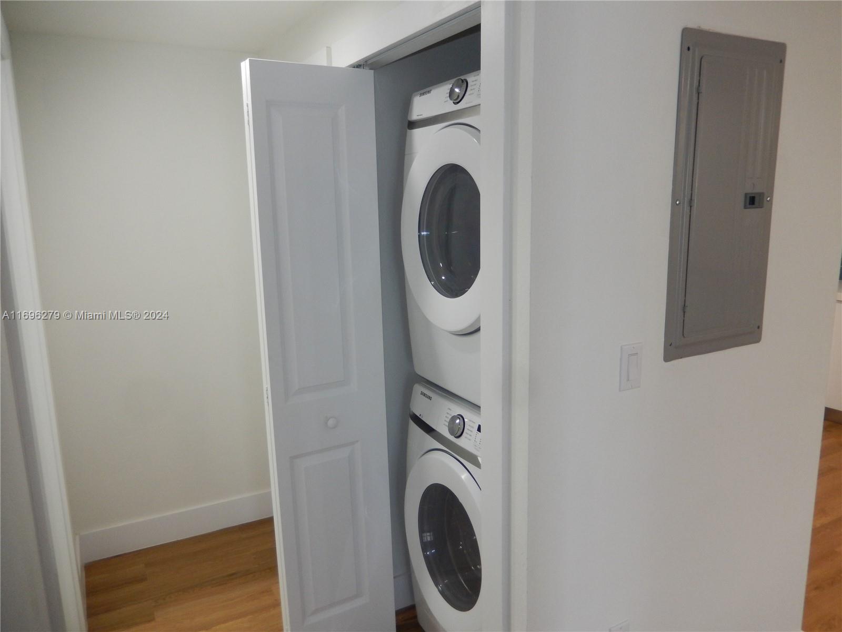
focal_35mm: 25
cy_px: 316
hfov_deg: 69.4
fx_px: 608
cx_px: 421
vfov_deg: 54.9
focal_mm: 4.5
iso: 200
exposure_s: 1/30
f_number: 3.4
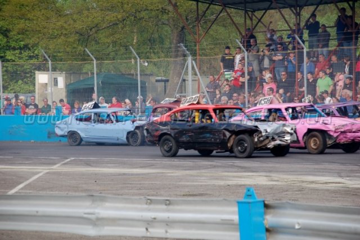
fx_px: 1739
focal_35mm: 174
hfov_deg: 11.8
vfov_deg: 7.9
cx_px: 180
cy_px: 120
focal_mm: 116
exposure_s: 1/500
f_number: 6
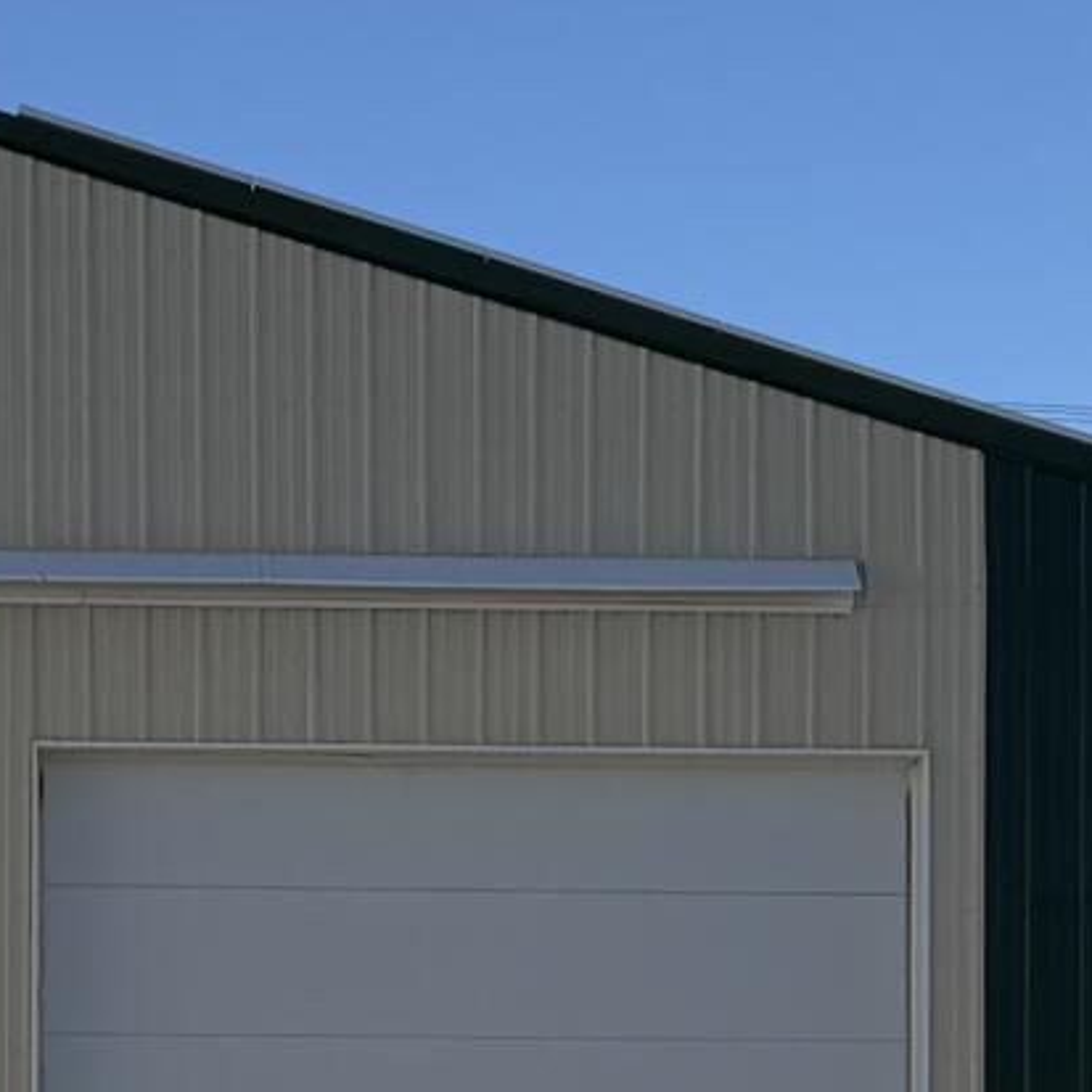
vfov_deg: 11.1
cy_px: 1341
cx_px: 336
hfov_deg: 11.3
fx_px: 5496
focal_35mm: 154
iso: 80
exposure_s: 1/4975
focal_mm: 6.76
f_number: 1.78
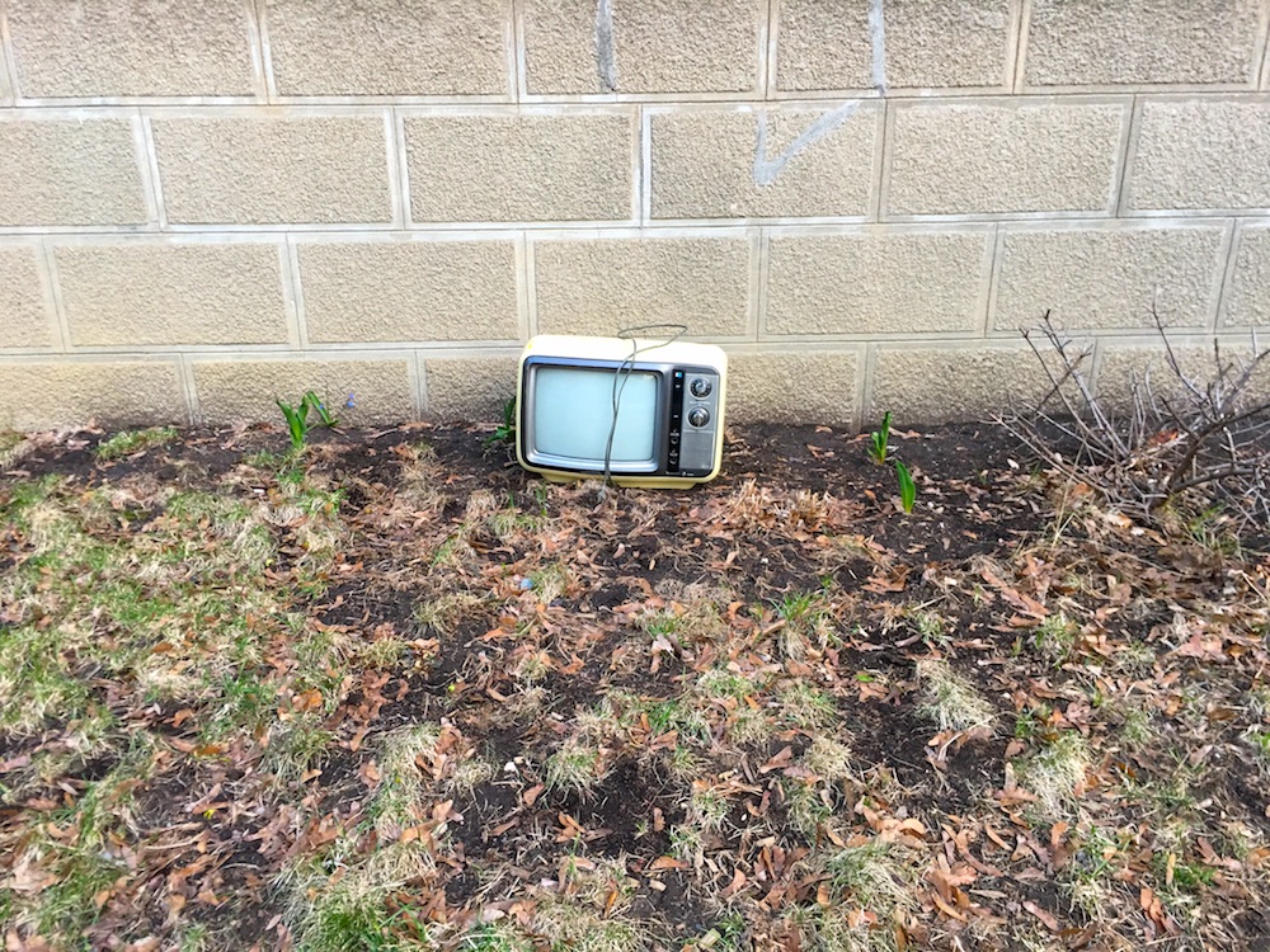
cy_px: 476
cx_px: 635
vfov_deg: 48.2
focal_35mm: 29
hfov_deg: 61.7
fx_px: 1064
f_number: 2.2
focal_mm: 4.15
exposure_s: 1/30
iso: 40
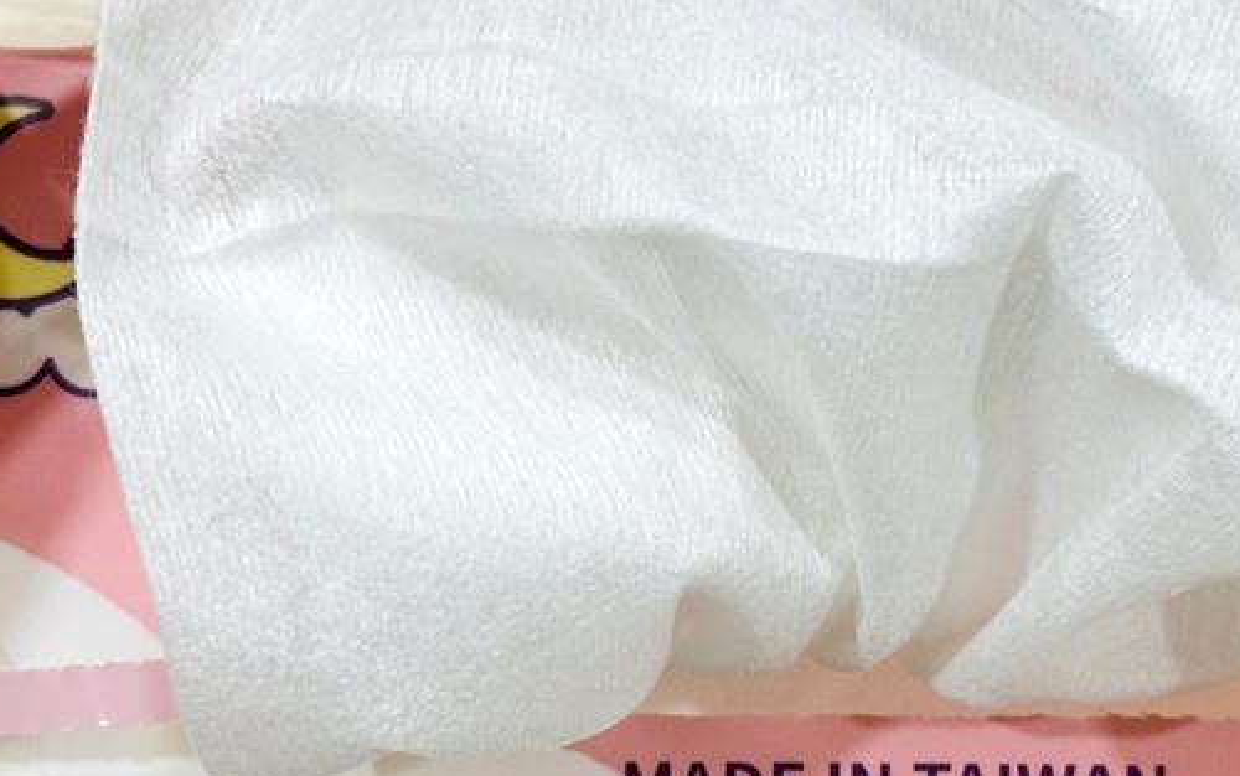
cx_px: 774
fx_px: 4125
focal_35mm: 122
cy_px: 439
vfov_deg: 10.7
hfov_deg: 17.1
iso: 80
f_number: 1.78
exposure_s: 1/60
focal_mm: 6.86
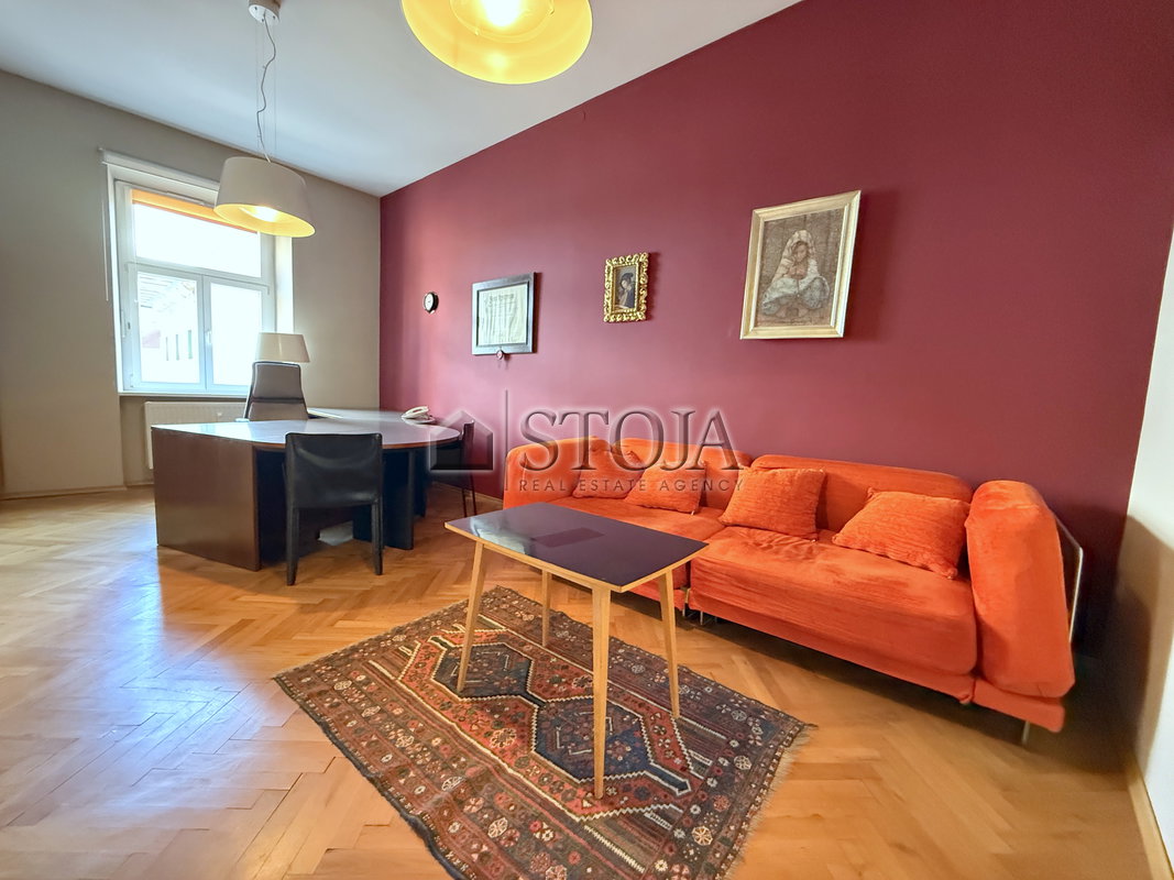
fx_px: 475
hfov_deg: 102.1
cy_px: 440
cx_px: 587
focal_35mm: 14
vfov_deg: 85.7
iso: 1000
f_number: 2.2
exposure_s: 1/50
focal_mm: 2.22
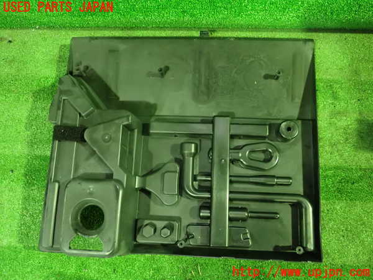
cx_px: 186
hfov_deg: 60.0
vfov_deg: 46.8
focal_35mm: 30
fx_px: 323
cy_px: 140
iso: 1600
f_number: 2.3
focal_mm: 5.5
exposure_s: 1/30
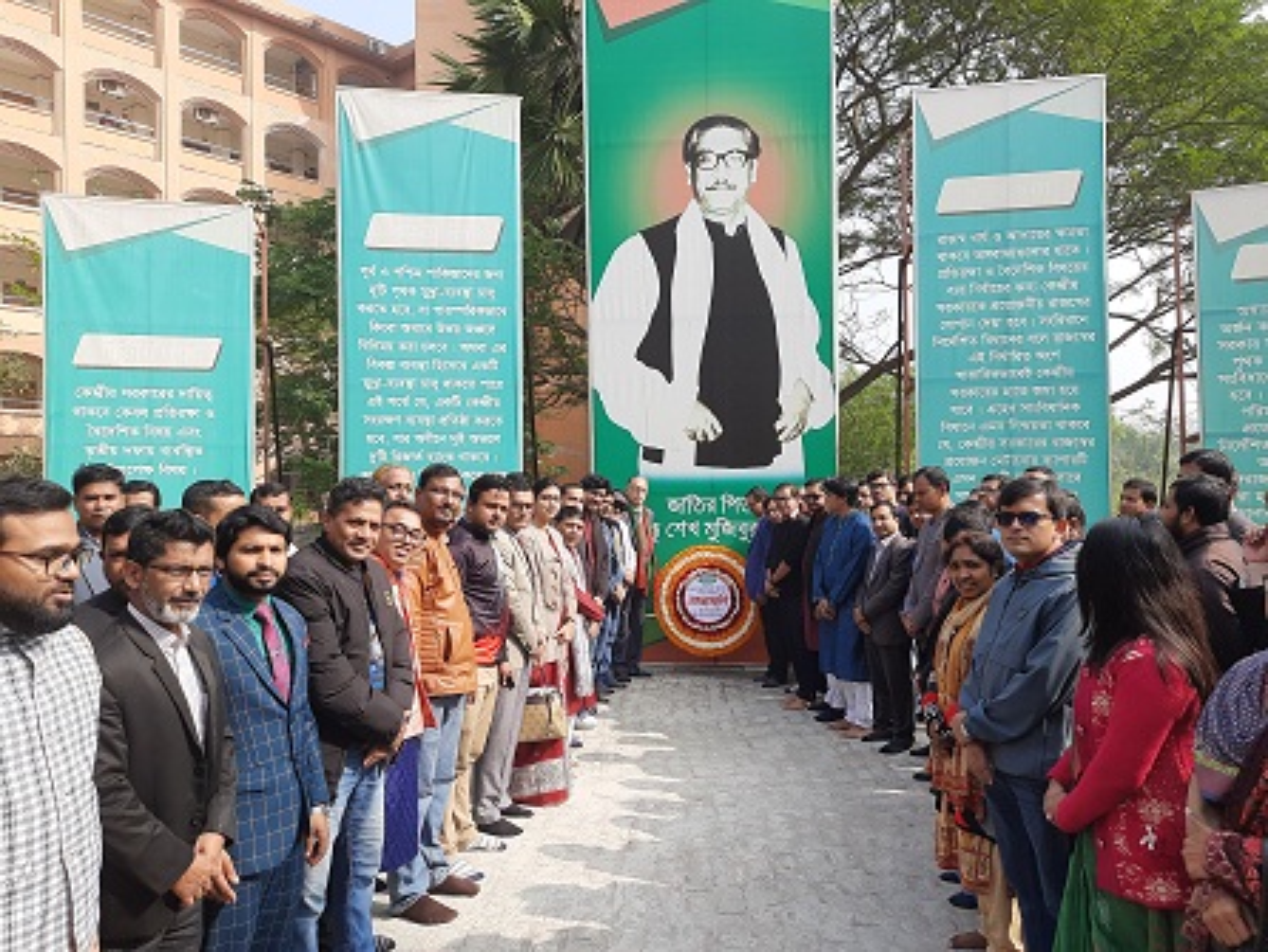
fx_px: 916
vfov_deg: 54.9
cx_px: 634
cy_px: 476
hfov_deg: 69.4
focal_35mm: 25
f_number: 2
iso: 20
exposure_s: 1/358
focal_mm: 4.6
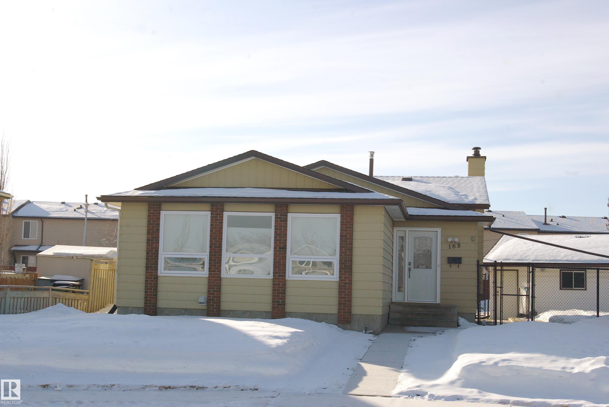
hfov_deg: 37.8
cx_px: 304
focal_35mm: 52
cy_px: 204
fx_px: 888
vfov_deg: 25.8
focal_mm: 35
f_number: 16
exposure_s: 1/750
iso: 800
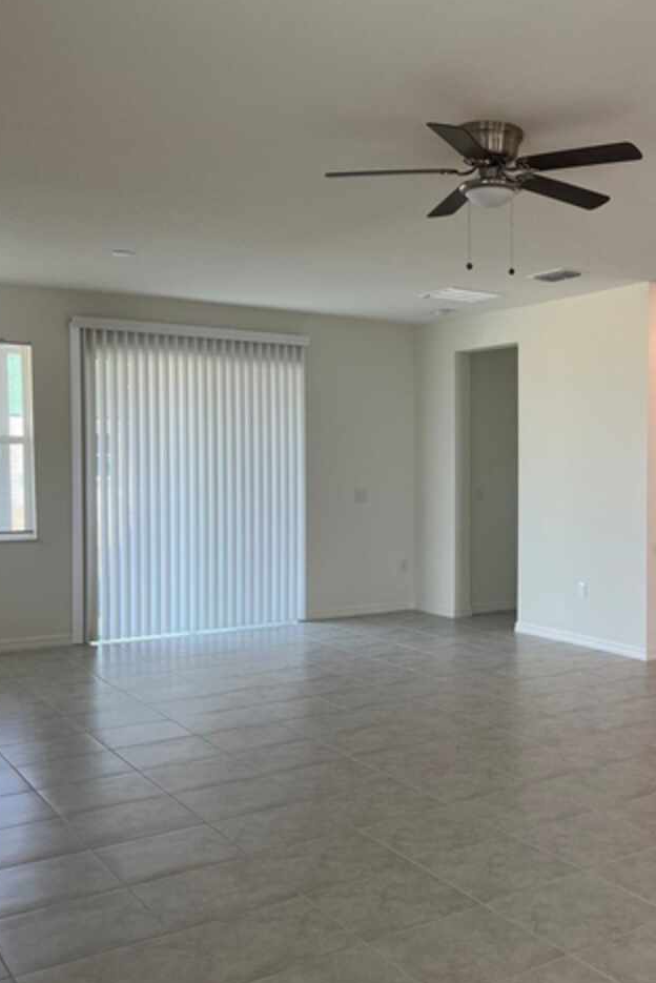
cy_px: 492
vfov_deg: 51.9
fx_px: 1011
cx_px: 539
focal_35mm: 37
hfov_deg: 34.7
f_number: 1.5
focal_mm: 5.7
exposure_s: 1/158
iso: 50
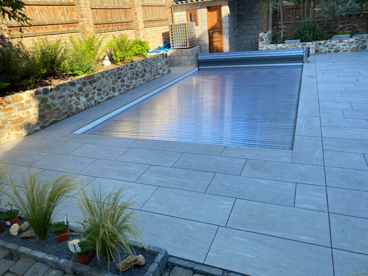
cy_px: 138
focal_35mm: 26
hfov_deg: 67.3
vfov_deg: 53.1
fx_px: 276
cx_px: 184
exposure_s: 1/387
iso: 32
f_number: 1.8
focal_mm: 4.25
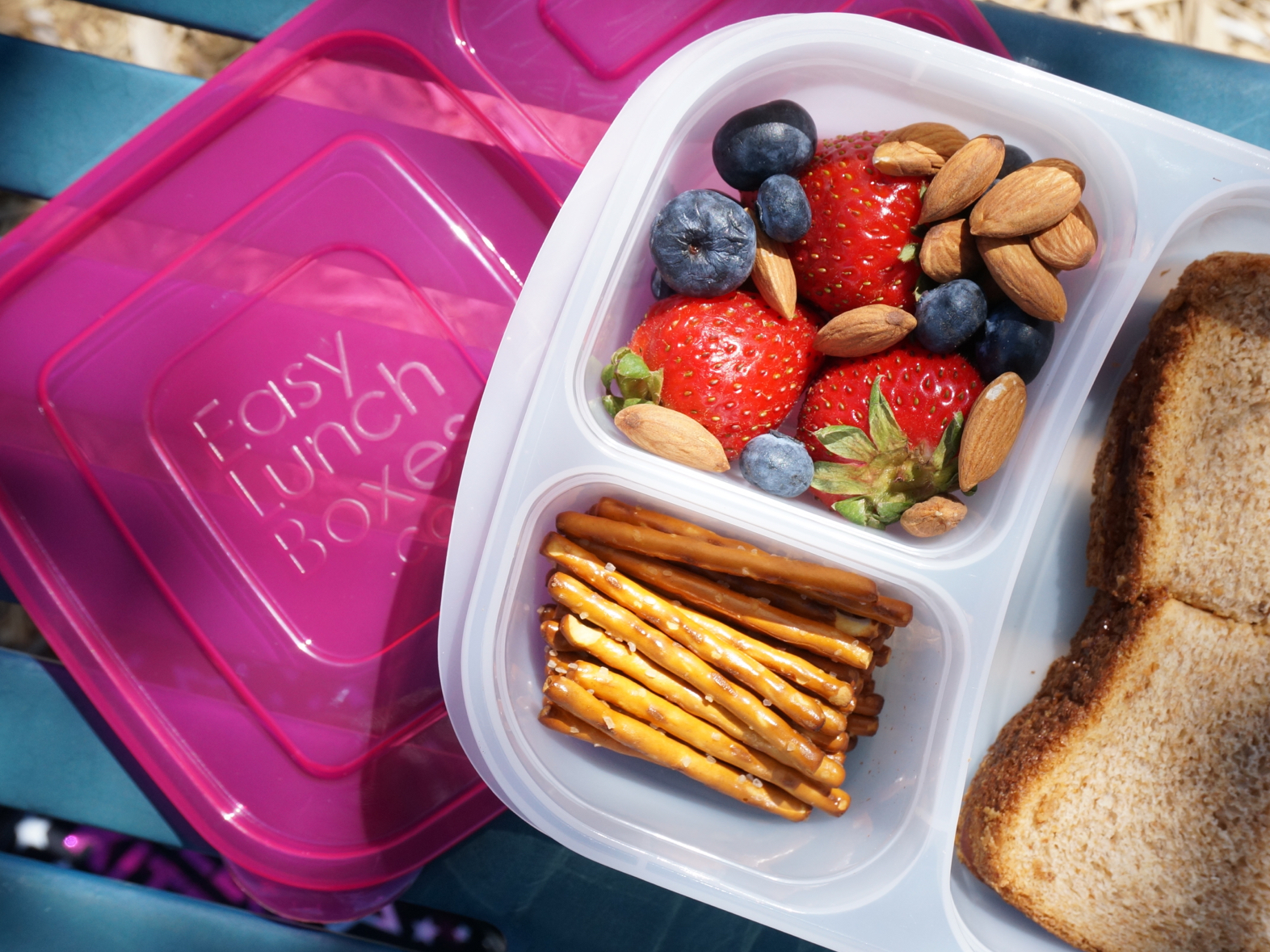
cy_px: 473
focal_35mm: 45
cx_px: 674
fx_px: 1634
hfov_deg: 42.4
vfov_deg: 32.5
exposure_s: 1/500
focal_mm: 27
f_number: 9
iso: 400
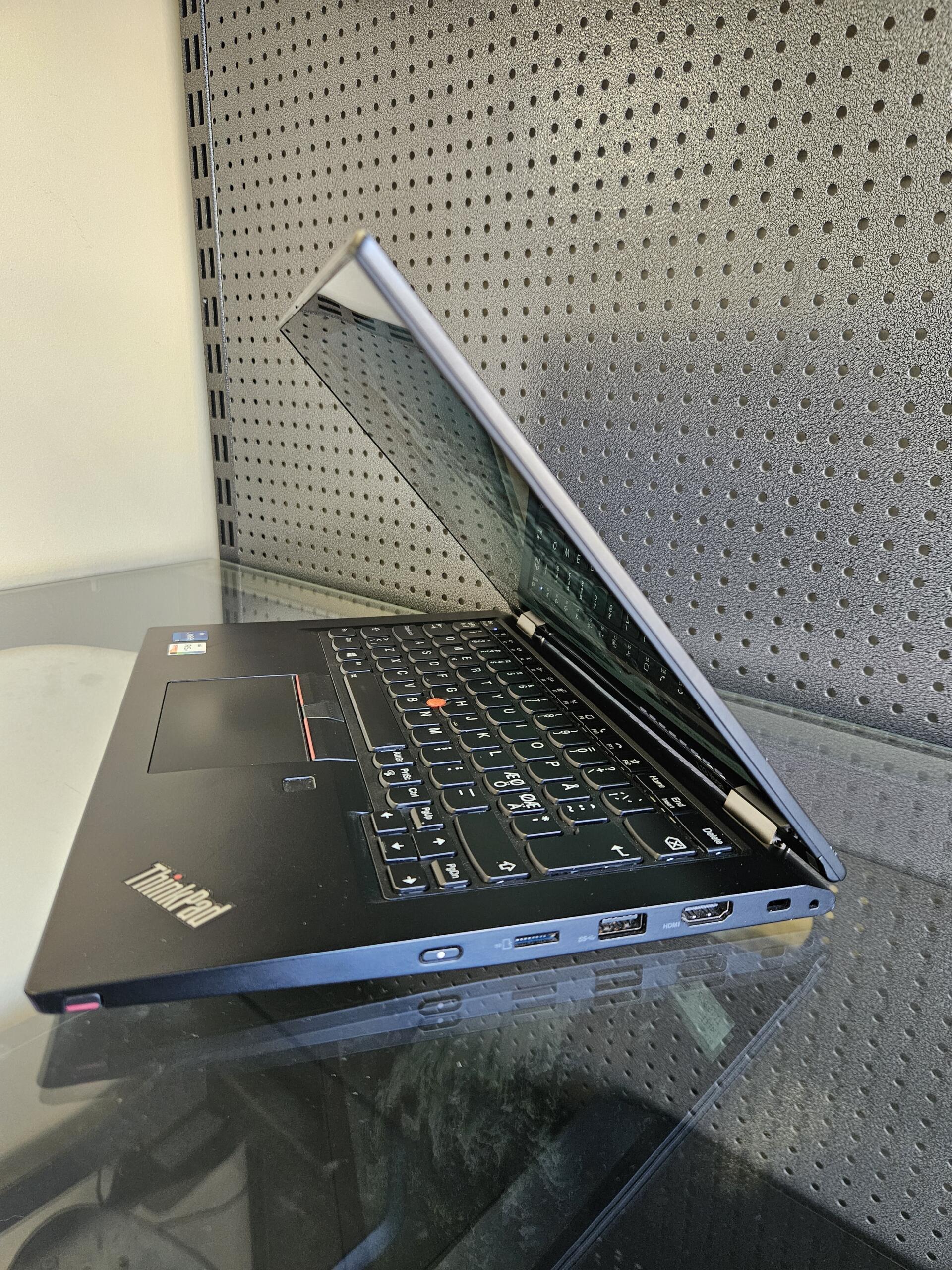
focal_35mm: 23
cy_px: 635
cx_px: 476
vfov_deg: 73.9
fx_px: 843
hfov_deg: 58.9
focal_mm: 5.4
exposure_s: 1/100
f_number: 1.8
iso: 500
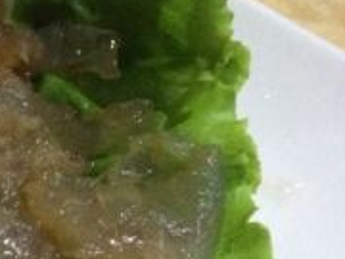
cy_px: 156
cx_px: -138
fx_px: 1126
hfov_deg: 16.2
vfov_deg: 13.1
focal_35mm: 113
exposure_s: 1/15
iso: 400
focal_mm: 4.15
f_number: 2.2
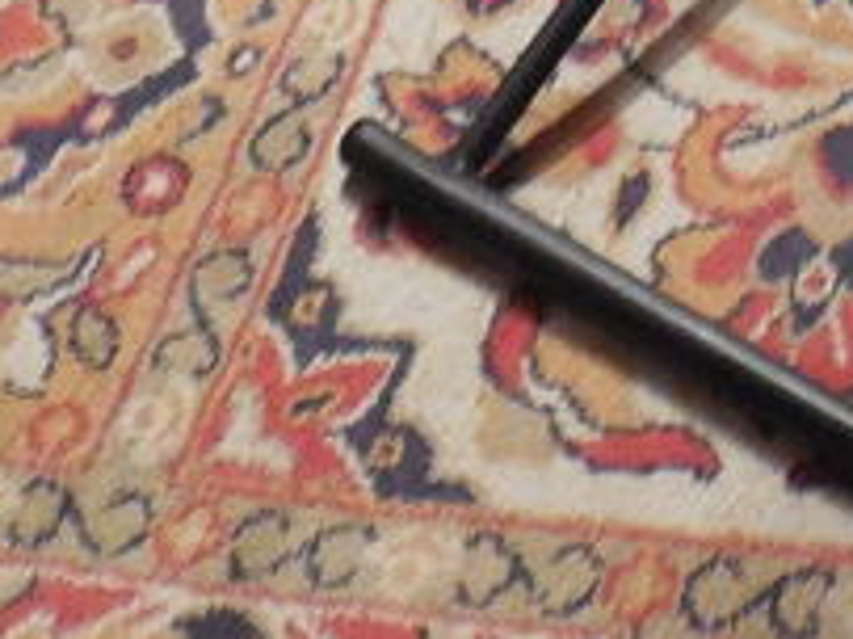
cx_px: 1093
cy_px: -504
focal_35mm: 123
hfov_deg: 15.3
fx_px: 3029
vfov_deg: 11.2
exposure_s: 1/4
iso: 800
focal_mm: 4.5
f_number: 3.1
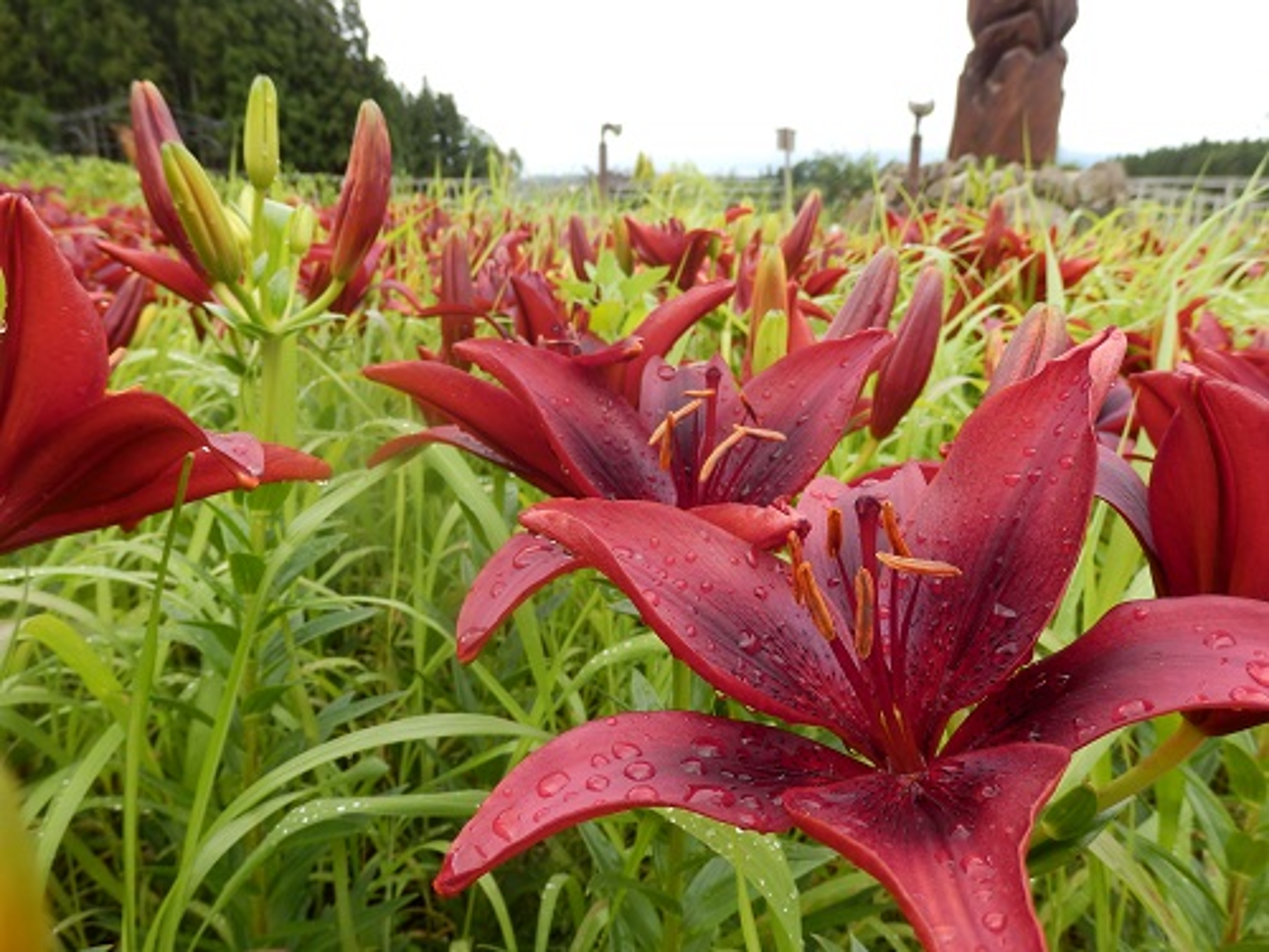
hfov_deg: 69.4
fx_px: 916
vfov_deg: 54.9
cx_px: 634
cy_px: 476
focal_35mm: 25
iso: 80
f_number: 3
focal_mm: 4.5
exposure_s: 1/320
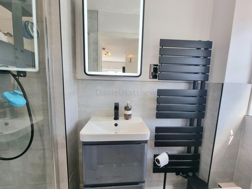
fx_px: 95
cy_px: 94
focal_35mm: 13
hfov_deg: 106.2
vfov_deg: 89.9
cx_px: 126
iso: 50
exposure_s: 1/100
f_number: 2.2
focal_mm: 2.2
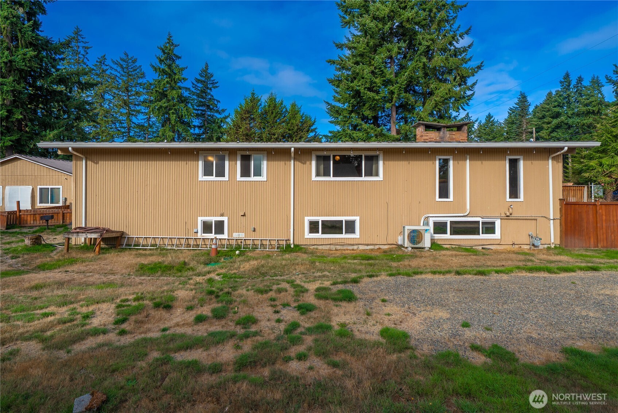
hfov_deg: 96.7
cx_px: 309
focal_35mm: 16
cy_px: 206
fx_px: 275
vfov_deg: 73.8
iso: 80
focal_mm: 16
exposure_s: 1/200
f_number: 7.1
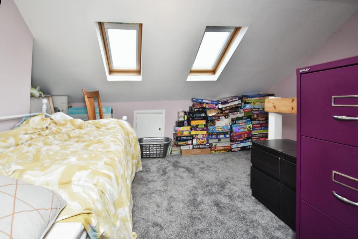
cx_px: 179
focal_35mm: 15
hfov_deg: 100.4
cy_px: 120
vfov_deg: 77.4
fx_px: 149
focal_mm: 10
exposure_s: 1/20
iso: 280
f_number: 5.6
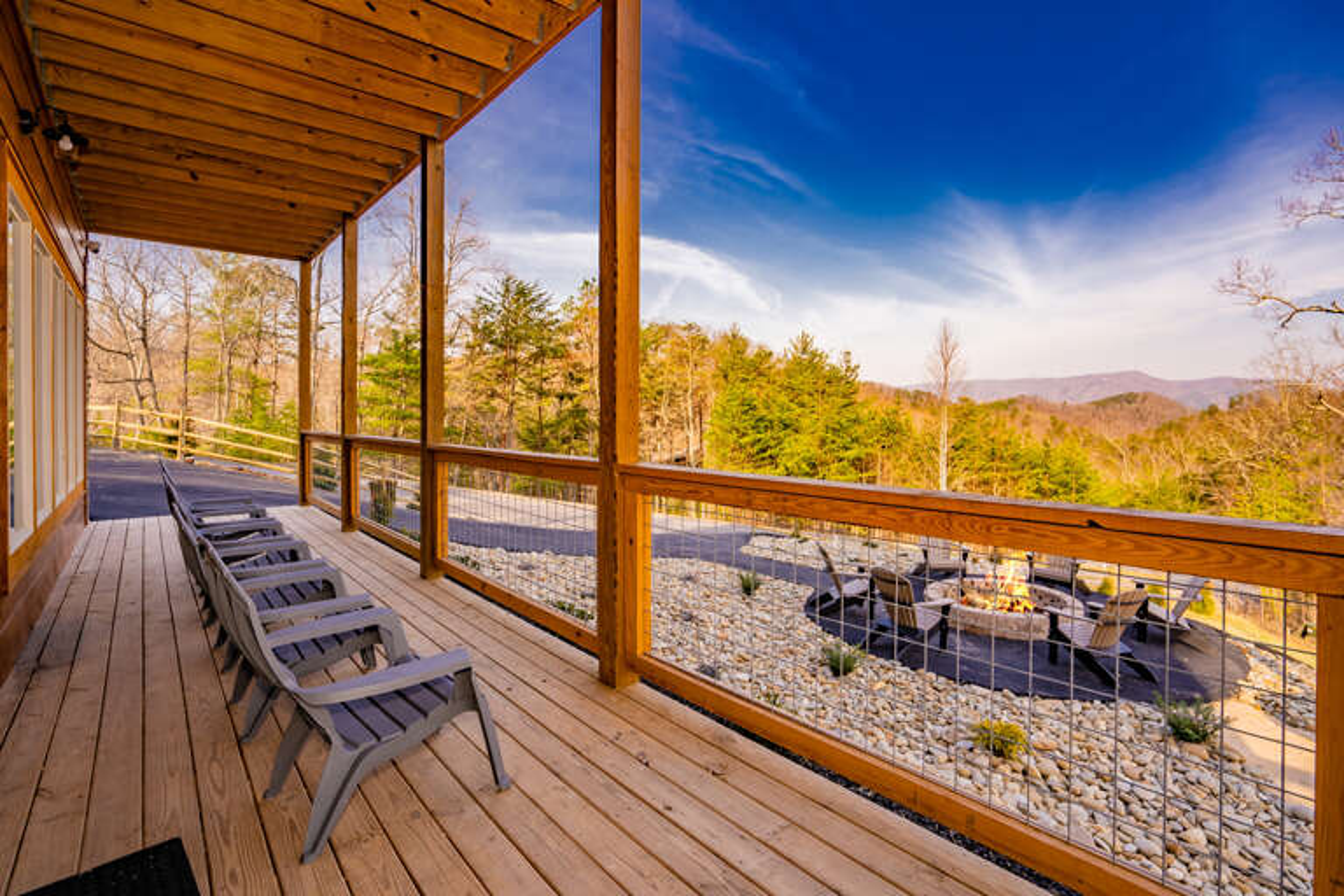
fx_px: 597
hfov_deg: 96.7
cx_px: 672
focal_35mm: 16
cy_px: 448
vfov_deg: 73.7
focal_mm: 16
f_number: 6.3
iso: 100
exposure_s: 1/125
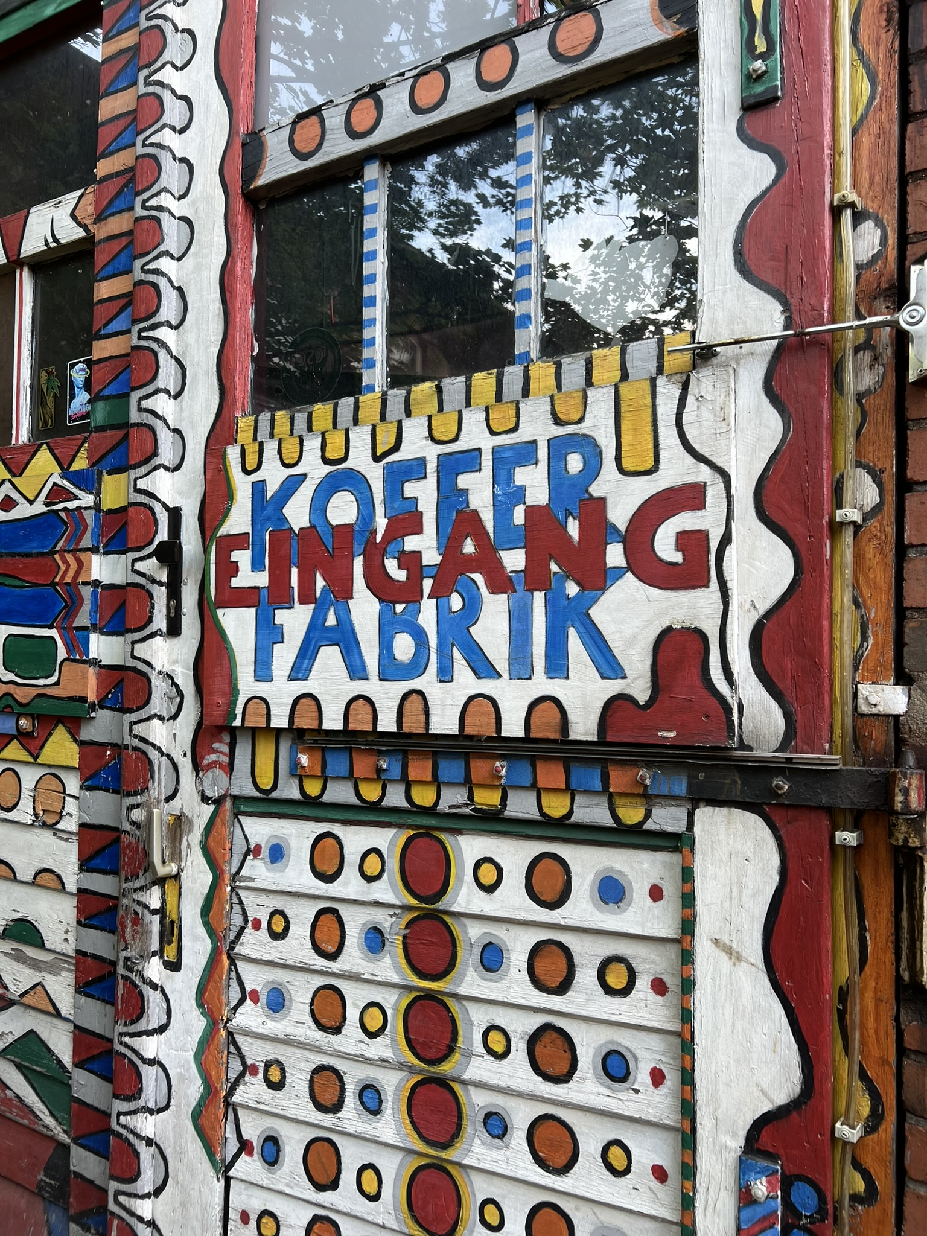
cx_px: 464
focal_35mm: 26
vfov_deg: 67.3
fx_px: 928
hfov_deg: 53.1
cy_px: 618
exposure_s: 1/121
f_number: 1.5
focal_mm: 5.7
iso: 40
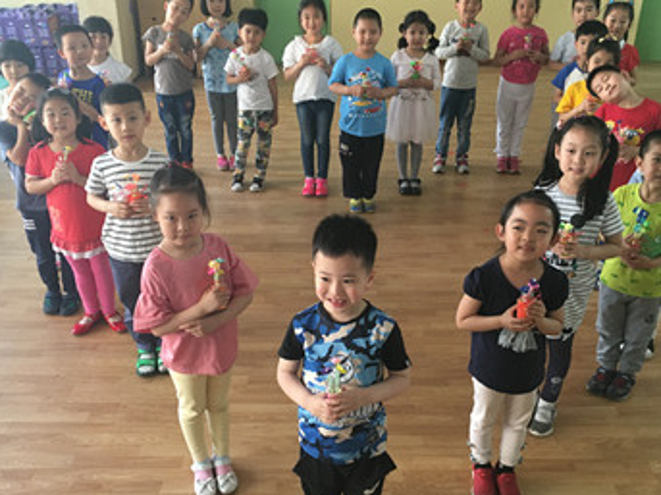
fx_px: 725
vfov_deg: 37.6
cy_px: 276
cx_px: 330
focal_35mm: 38
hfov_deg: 49.0
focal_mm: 4.15
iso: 100
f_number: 2.2
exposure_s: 1/33
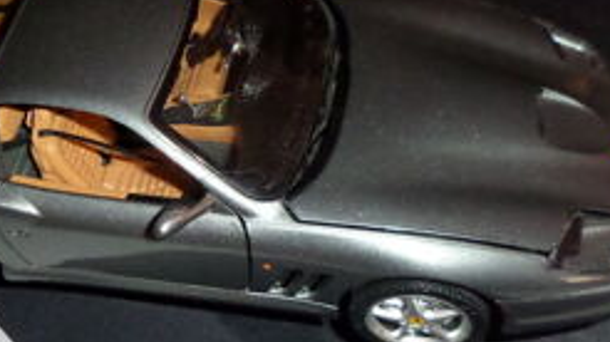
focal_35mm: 51
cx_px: 164
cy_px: 154
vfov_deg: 23.4
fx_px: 824
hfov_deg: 39.7
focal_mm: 4.3
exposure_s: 1/8
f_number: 3.1
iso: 400
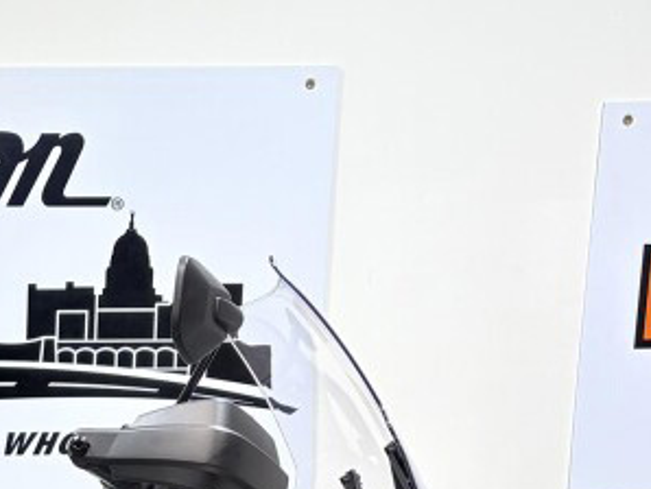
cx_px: -202
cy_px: 762
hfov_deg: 19.4
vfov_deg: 14.7
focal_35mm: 93
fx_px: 1750
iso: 40
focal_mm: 5.96
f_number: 1.6
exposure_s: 1/120
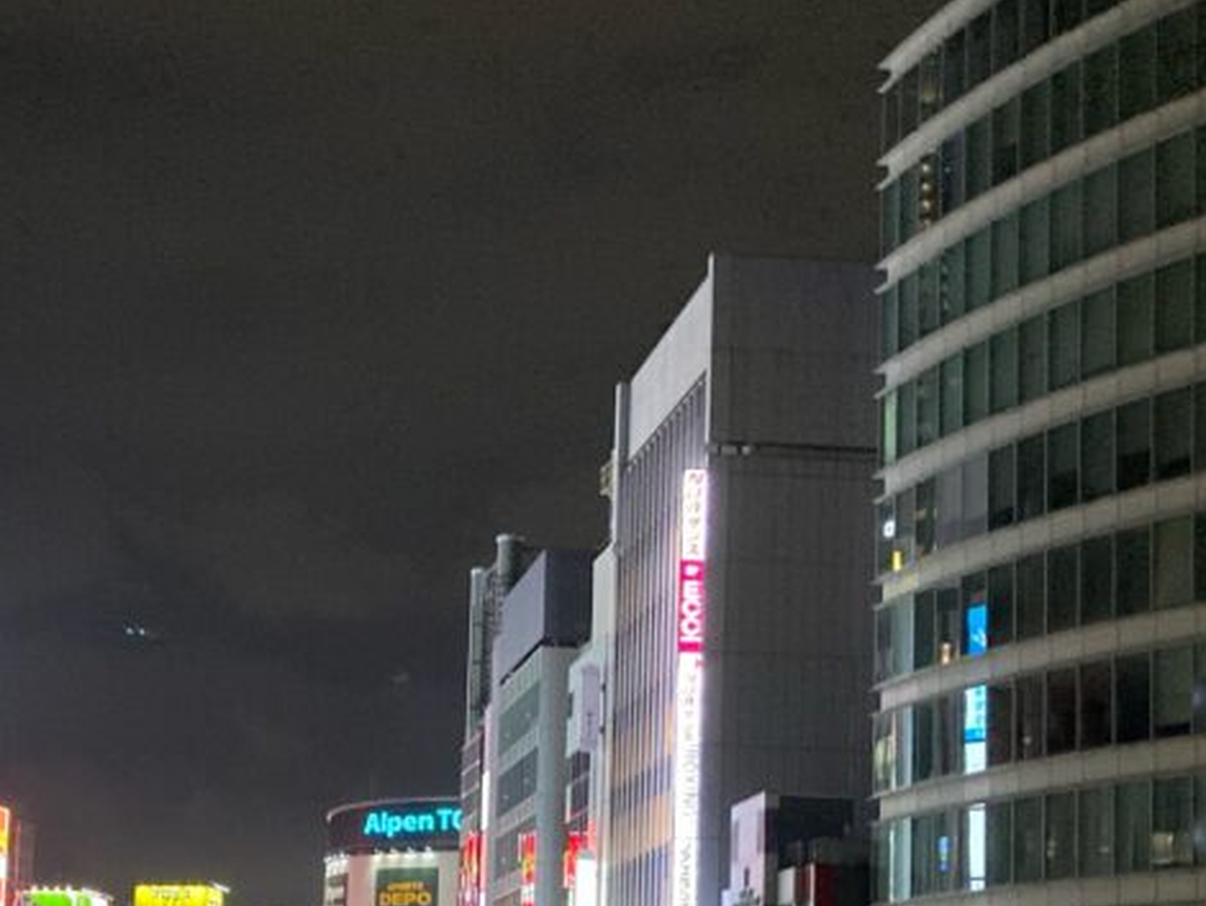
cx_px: 185
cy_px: 919
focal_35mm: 61
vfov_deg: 23.0
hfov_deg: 30.6
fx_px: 2126
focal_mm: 3.99
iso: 320
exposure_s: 1/25
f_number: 1.8
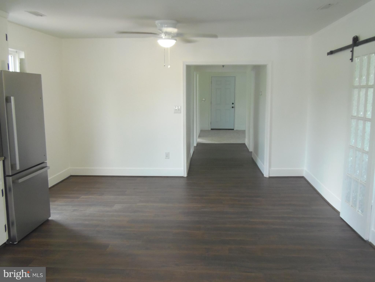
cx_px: 188
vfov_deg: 46.8
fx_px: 325
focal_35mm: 30
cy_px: 141
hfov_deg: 60.0
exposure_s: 1/30
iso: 200
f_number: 3.2
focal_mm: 5.5
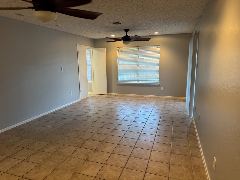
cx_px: 120
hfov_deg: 71.6
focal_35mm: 24
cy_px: 90
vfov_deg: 56.8
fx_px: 166
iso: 160
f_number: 1.78
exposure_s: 1/60
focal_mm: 6.76
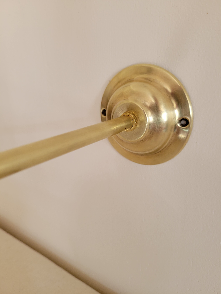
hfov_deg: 53.1
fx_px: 221
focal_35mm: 26
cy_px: 147
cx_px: 110
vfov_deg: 67.3
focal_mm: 5.4
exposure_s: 1/50
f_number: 1.8
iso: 200
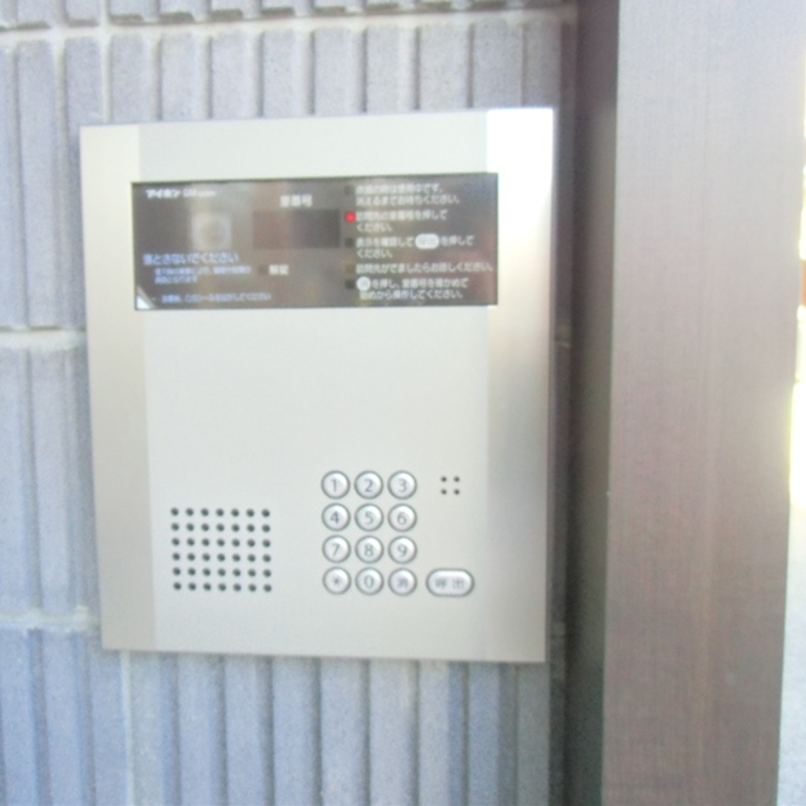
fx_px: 764
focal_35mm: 29
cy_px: 394
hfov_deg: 55.1
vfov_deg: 55.6
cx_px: 316
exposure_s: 1/80
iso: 400
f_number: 3
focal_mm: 4.24
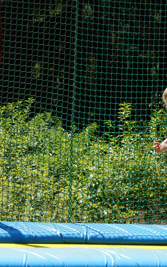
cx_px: 75
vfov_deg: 11.0
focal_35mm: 190
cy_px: 134
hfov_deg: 6.9
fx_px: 1384
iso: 80
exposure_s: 1/160
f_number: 6.1
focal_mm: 23.9
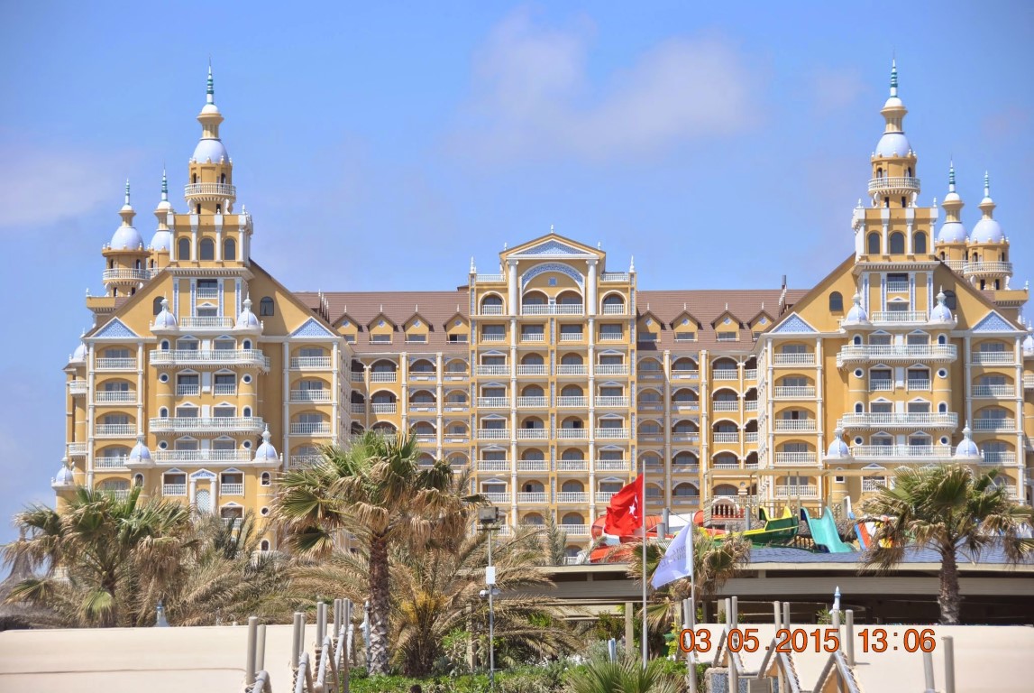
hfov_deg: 16.6
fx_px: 3537
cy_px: 346
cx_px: 517
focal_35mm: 123
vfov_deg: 11.2
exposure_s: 1/500
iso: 100
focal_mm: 82
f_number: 5.6
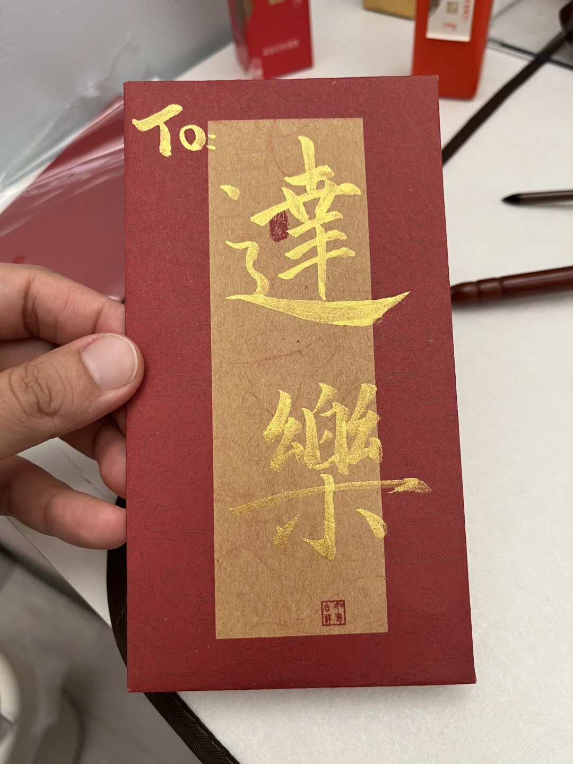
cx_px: 286
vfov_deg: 67.3
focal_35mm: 26
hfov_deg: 53.1
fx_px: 574
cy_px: 382
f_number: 1.6
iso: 64
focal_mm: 5.1
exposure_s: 1/50
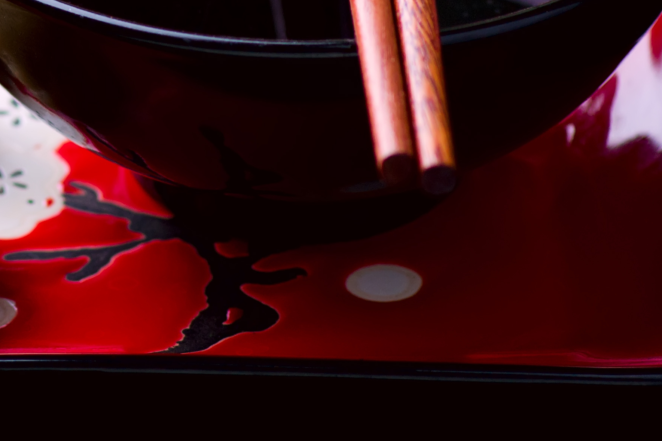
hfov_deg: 5.0
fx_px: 7544
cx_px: -116
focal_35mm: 410
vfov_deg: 3.3
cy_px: -101
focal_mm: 105
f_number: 5.6
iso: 100
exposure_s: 1/125
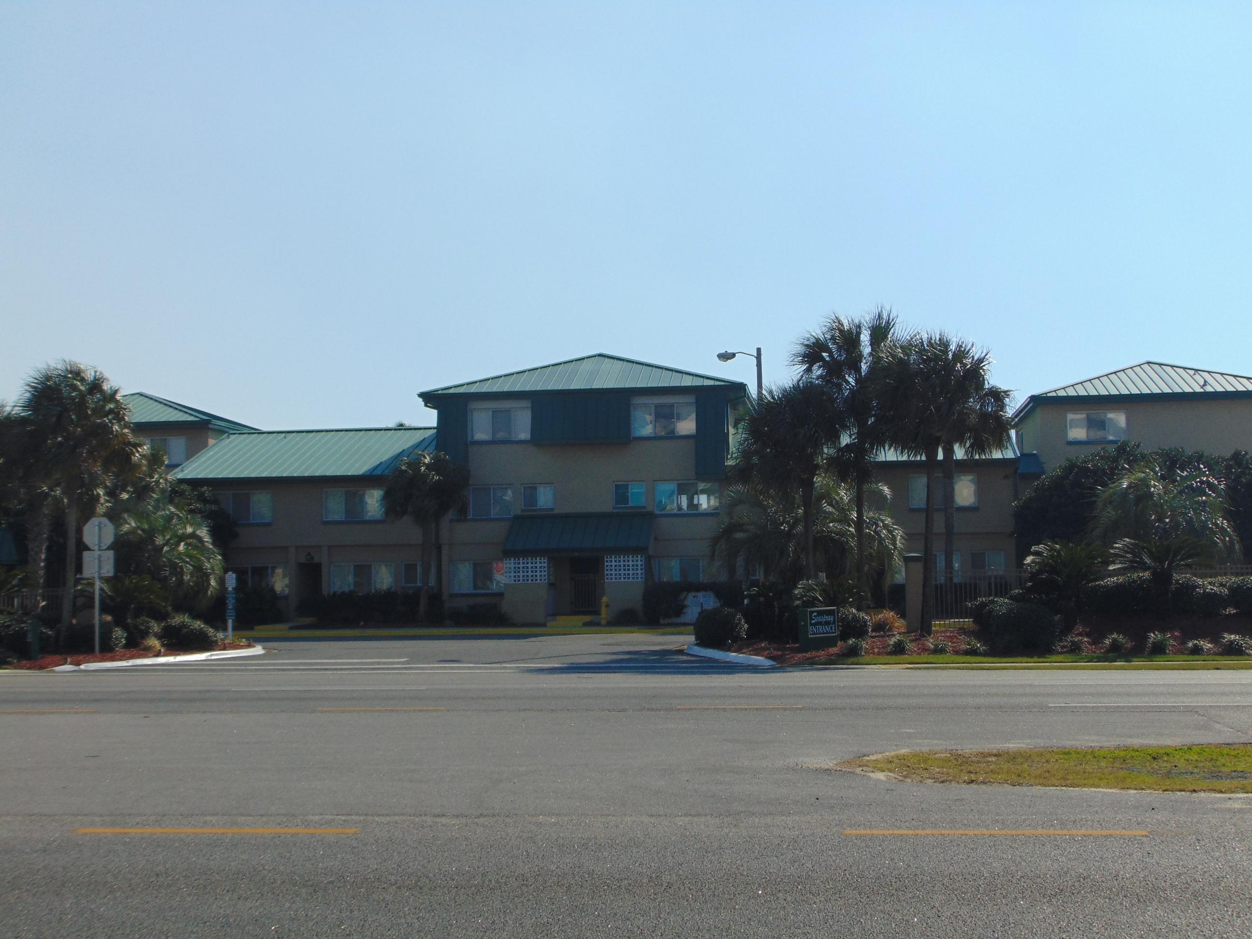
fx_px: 1808
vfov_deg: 29.1
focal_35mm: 50
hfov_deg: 38.2
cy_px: 470
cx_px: 626
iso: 80
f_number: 9
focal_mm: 9
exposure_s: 1/320
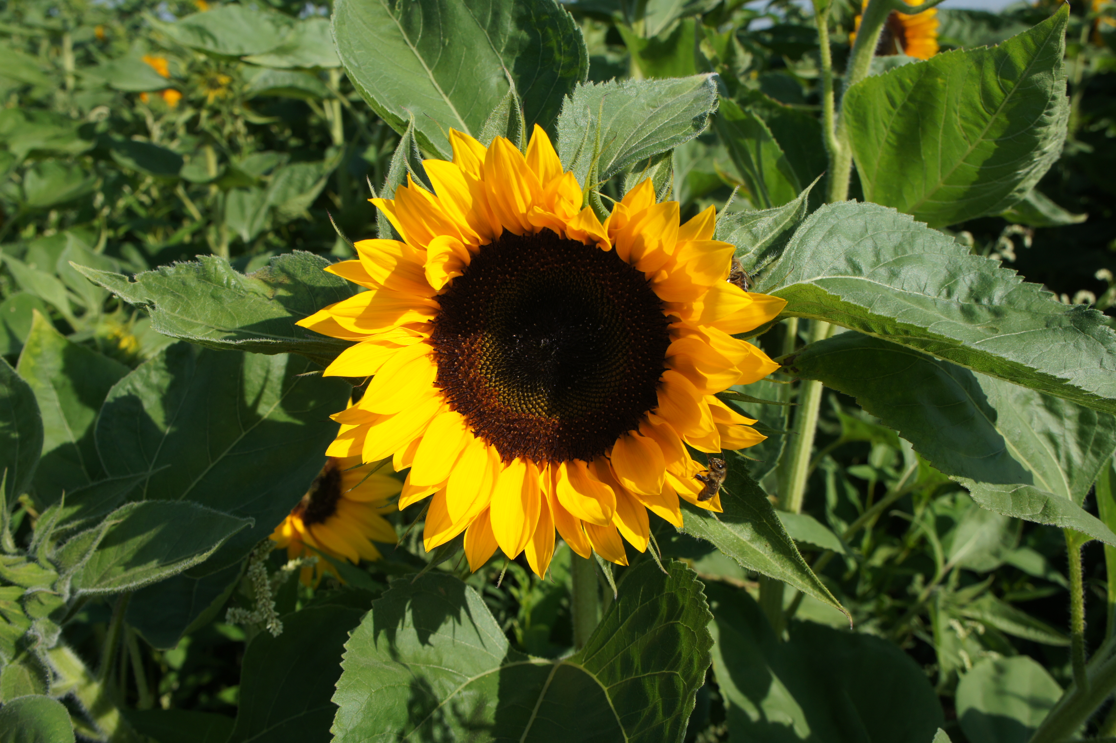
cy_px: 372
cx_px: 558
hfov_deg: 59.5
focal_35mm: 32
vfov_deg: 41.7
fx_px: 976
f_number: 8
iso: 200
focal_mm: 21
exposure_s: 1/500
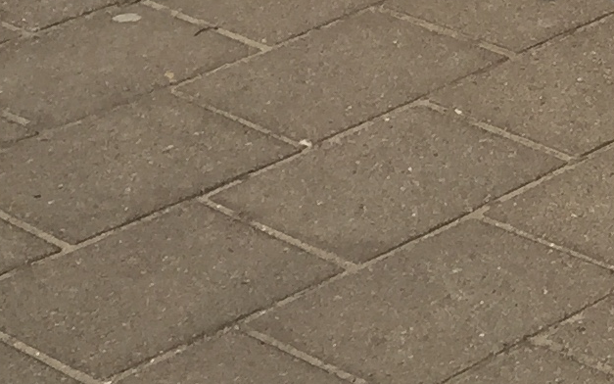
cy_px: -434
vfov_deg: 7.8
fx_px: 2678
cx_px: 1552
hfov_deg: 10.8
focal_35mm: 160
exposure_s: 1/2639
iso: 32
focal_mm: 4.15
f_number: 2.2
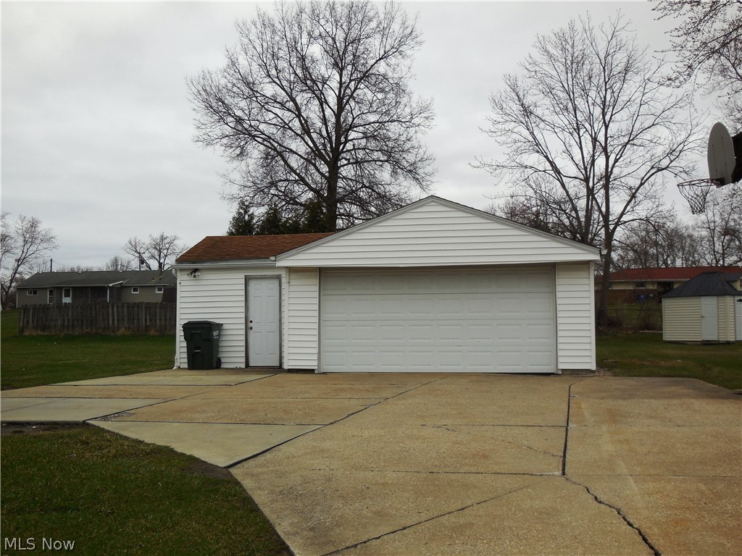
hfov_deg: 46.8
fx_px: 857
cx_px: 371
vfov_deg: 36.0
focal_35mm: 40
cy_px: 278
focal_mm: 7.1
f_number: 3.6
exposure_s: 1/400
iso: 125
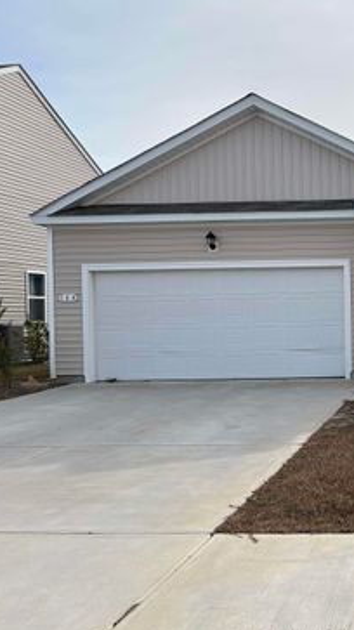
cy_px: 312
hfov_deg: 26.9
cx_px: 425
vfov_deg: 51.6
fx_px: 651
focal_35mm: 39
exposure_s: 1/4329
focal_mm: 5.96
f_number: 1.6
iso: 50
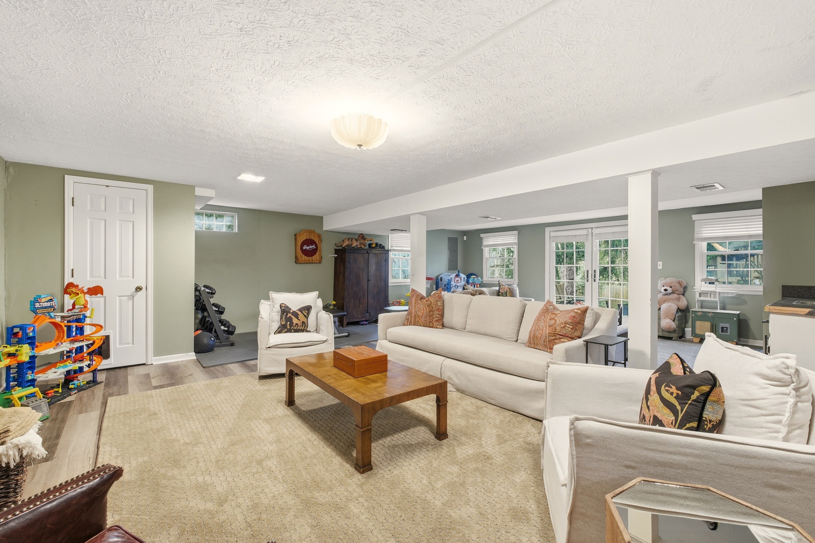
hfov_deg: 100.4
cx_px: 408
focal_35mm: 15
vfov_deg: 77.3
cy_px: 272
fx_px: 339
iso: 400
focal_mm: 10
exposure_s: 1/40
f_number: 9
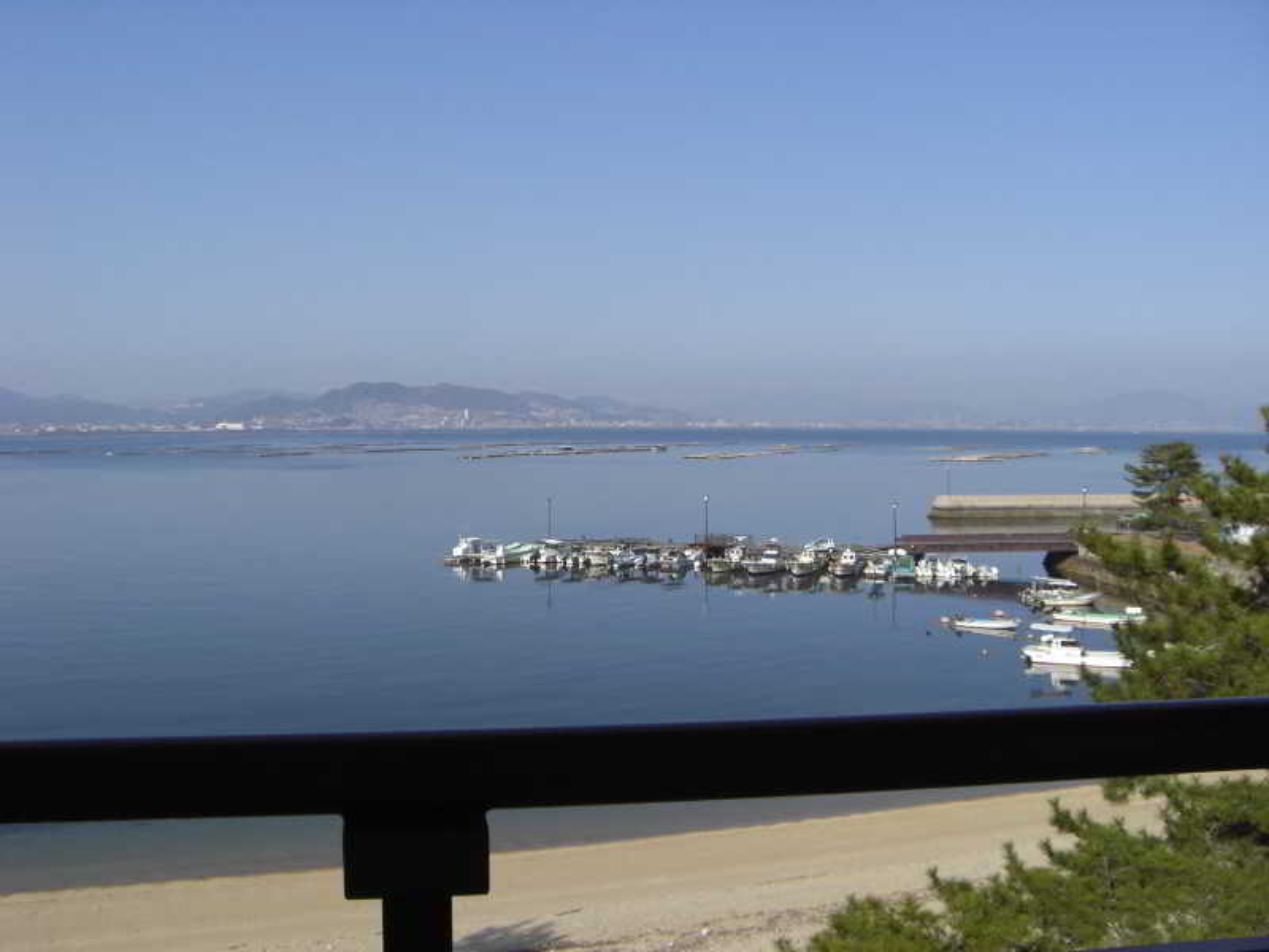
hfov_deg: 49.0
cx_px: 634
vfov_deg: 37.7
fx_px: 1393
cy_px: 476
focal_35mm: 38
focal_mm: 6.2
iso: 64
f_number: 8
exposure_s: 1/160
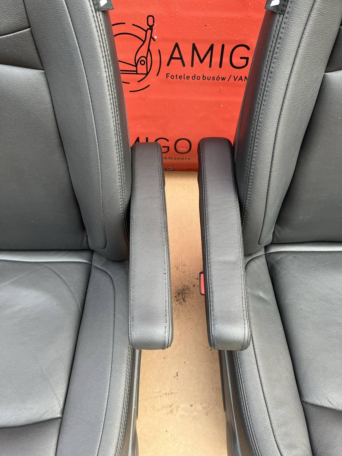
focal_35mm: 26
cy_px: 228
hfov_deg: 53.1
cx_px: 171
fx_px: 343
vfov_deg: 67.3
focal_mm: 5.1
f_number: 1.6
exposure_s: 1/121
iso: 80
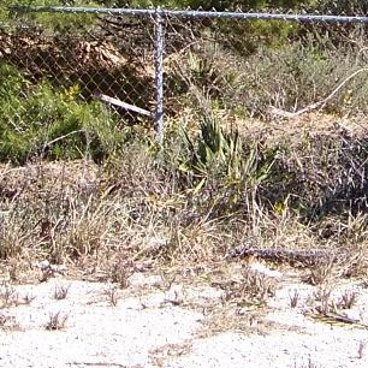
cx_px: 375
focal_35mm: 133
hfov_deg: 12.9
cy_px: -31
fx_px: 1600
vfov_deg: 12.9
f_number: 2.8
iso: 64
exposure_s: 1/640
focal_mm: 5.85
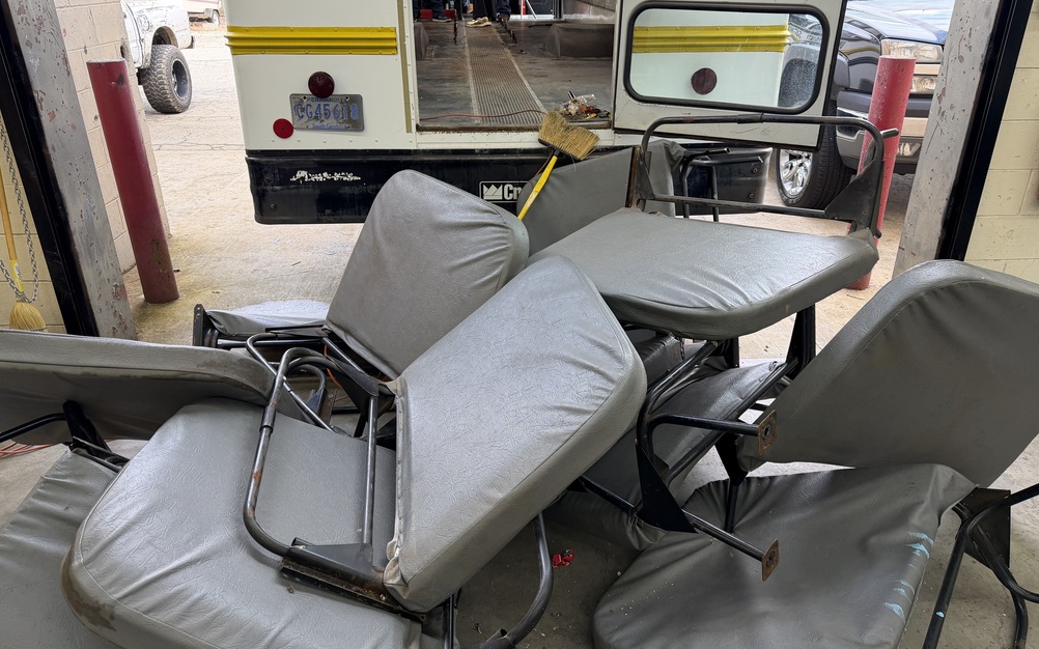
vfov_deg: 47.6
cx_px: 530
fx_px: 736
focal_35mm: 26
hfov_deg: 70.4
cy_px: 332
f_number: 1.78
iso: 125
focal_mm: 6.76
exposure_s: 1/148
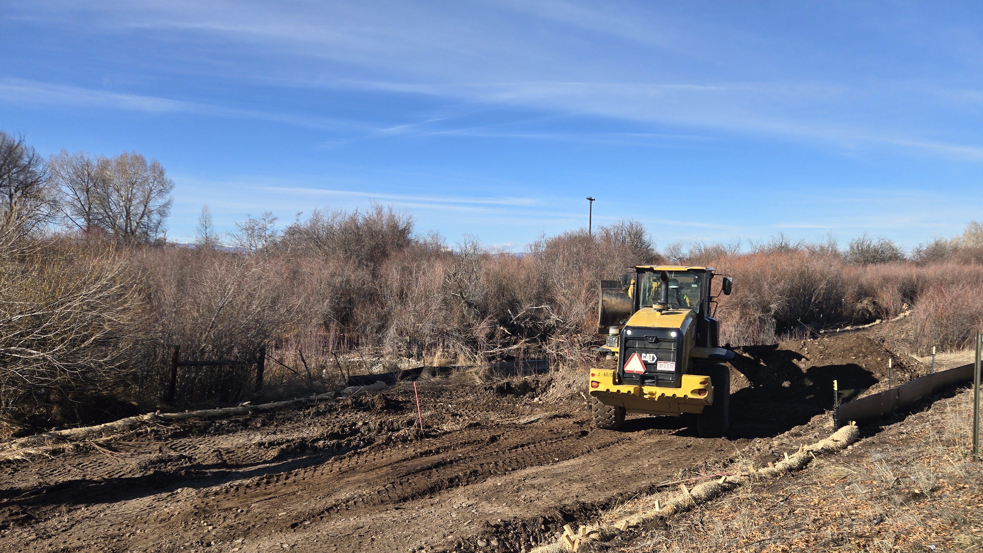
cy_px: 378
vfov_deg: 40.9
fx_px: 730
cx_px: 530
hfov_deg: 67.8
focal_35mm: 28
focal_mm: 5.4
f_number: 1.8
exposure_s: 1/1668
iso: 25
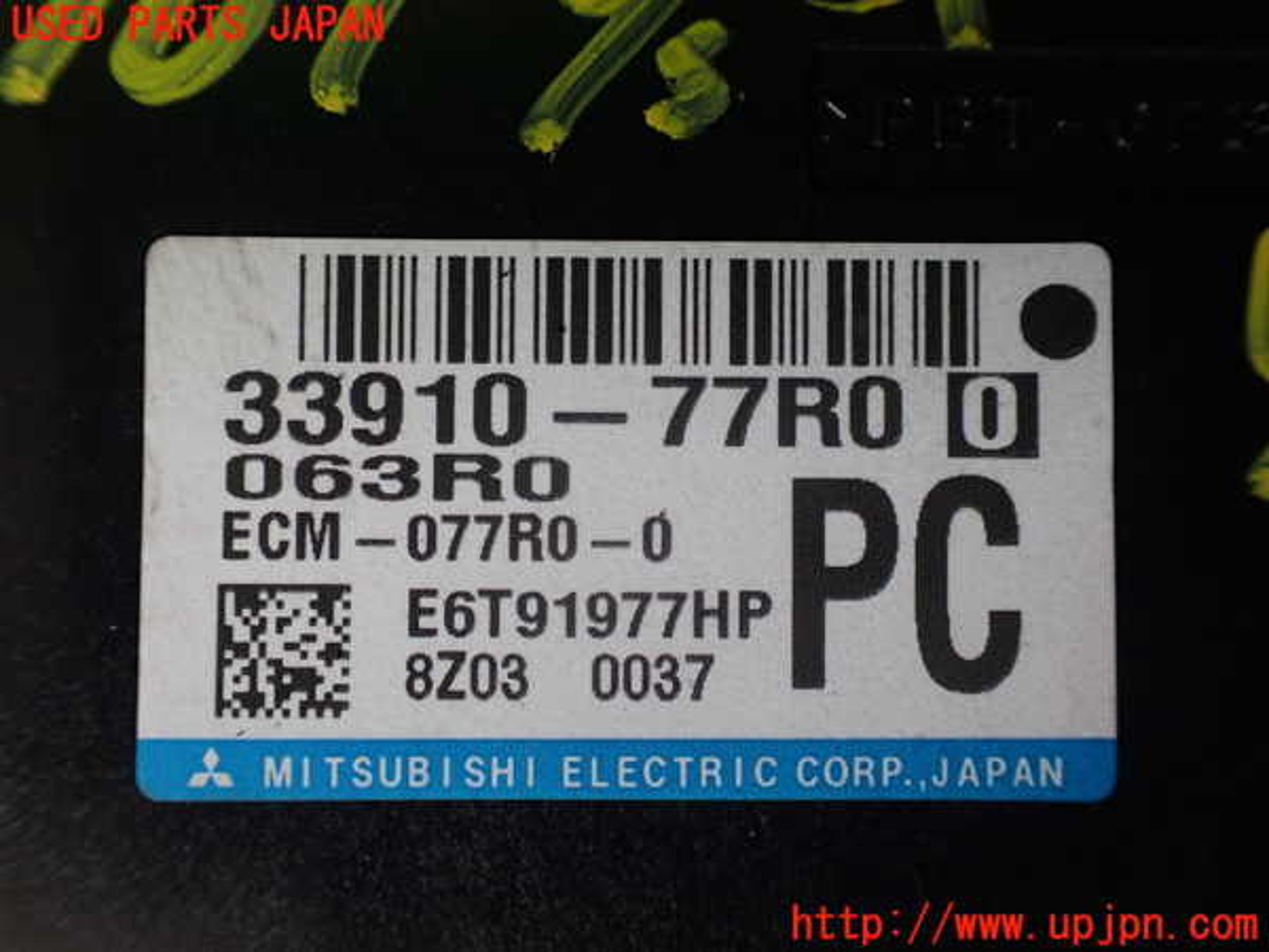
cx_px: 634
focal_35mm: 30
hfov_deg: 60.0
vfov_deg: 46.8
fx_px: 1100
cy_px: 476
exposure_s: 1/125
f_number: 2.3
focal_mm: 5.4
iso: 250
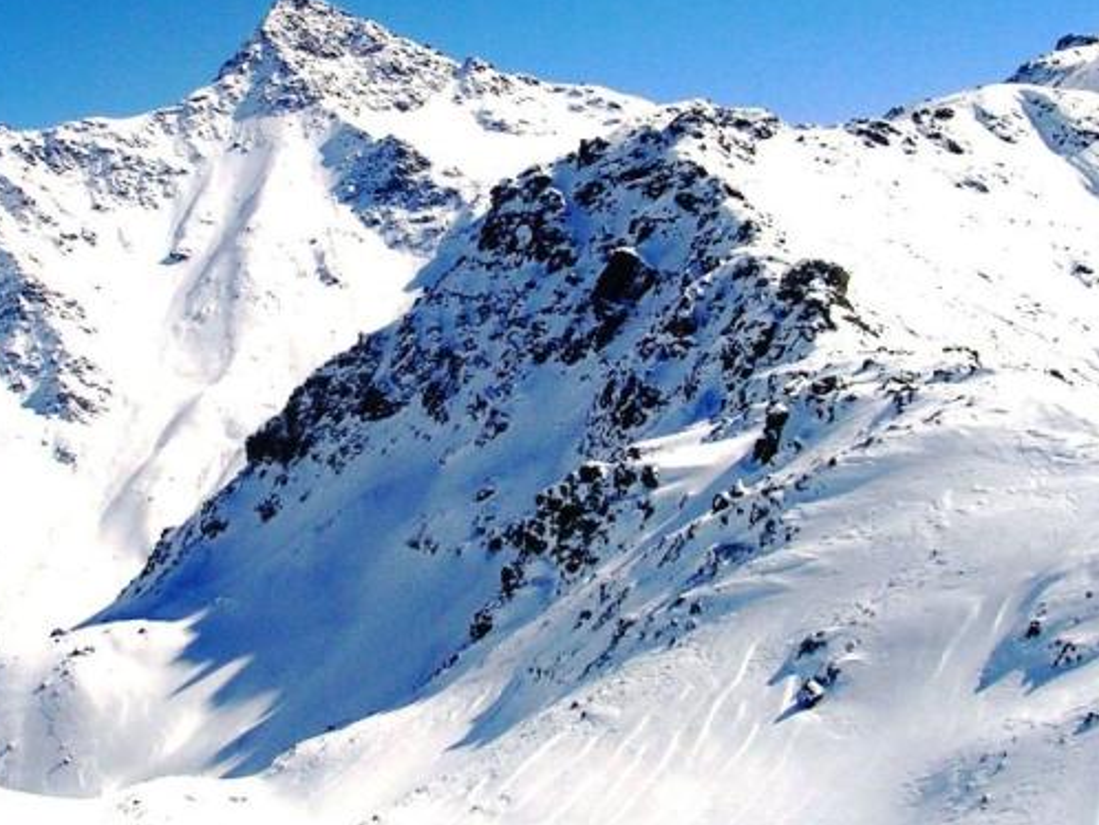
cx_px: 501
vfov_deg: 24.0
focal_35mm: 61
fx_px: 1938
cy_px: 289
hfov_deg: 31.6
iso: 50
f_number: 5.6
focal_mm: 5.8
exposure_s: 1/958
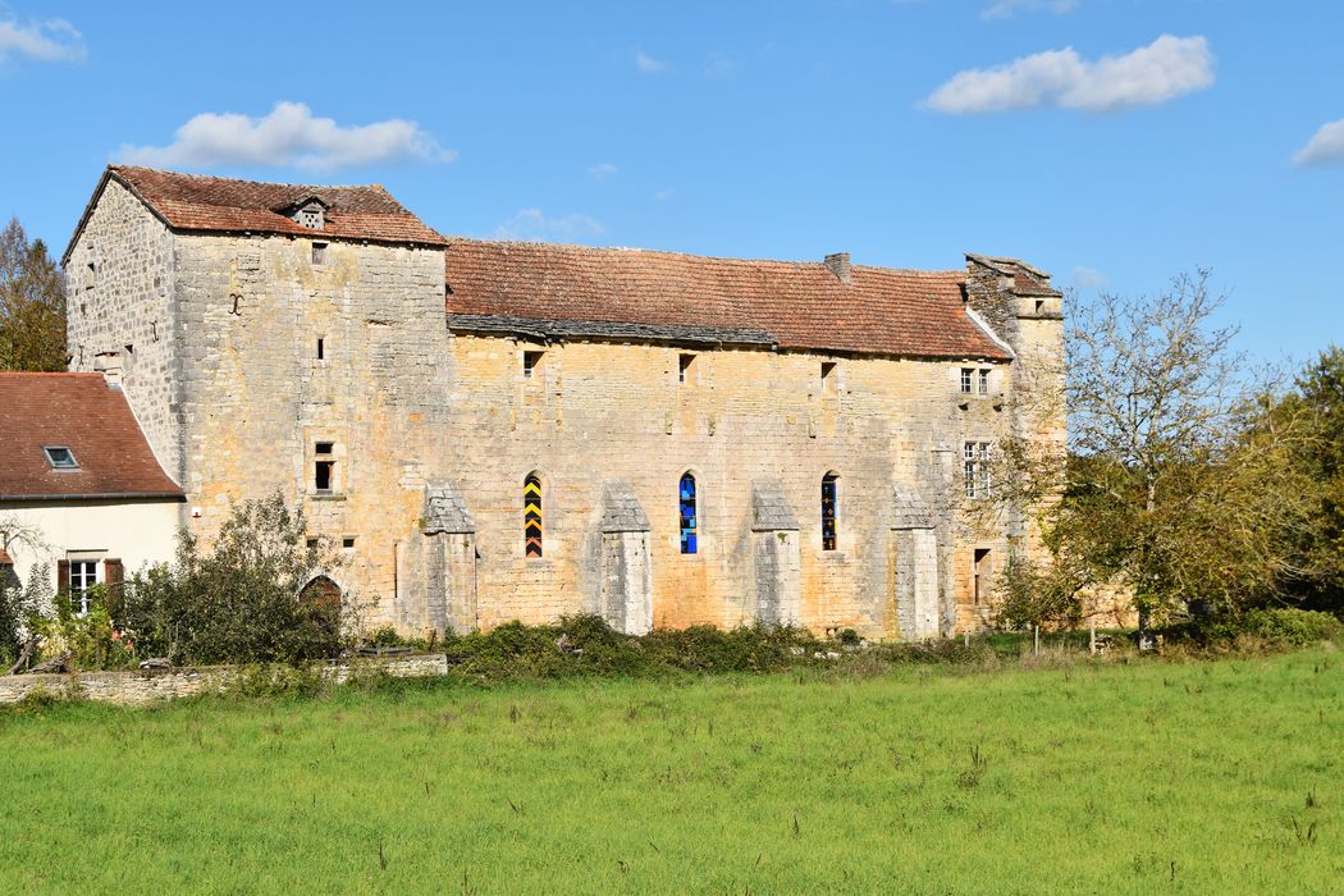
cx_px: 672
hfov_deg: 31.9
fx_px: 2352
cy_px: 448
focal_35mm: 63
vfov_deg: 21.6
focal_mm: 42
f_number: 11
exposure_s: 1/500
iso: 200
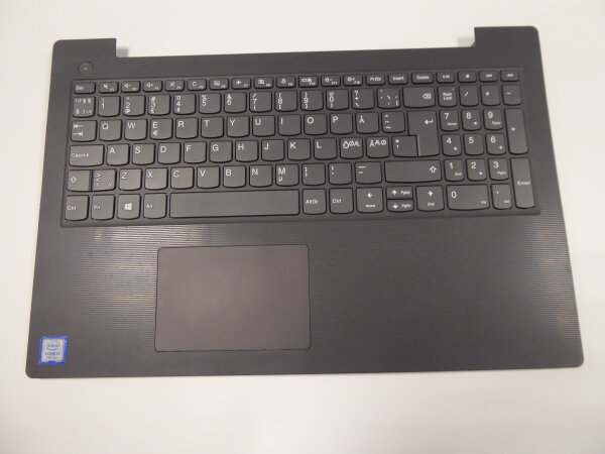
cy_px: 227
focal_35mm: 25
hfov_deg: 69.4
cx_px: 302
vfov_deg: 54.9
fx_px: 437
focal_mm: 4.3
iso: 400
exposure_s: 1/50
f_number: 3.3
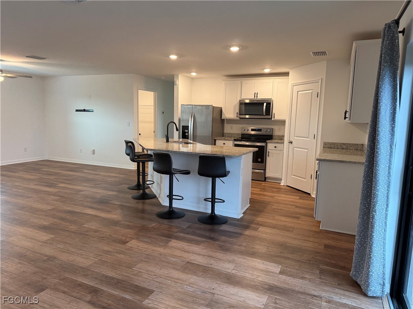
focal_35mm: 24
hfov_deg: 71.6
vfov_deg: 56.8
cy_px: 154
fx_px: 286
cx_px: 206
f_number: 1.78
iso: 320
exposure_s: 1/120
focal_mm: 6.76
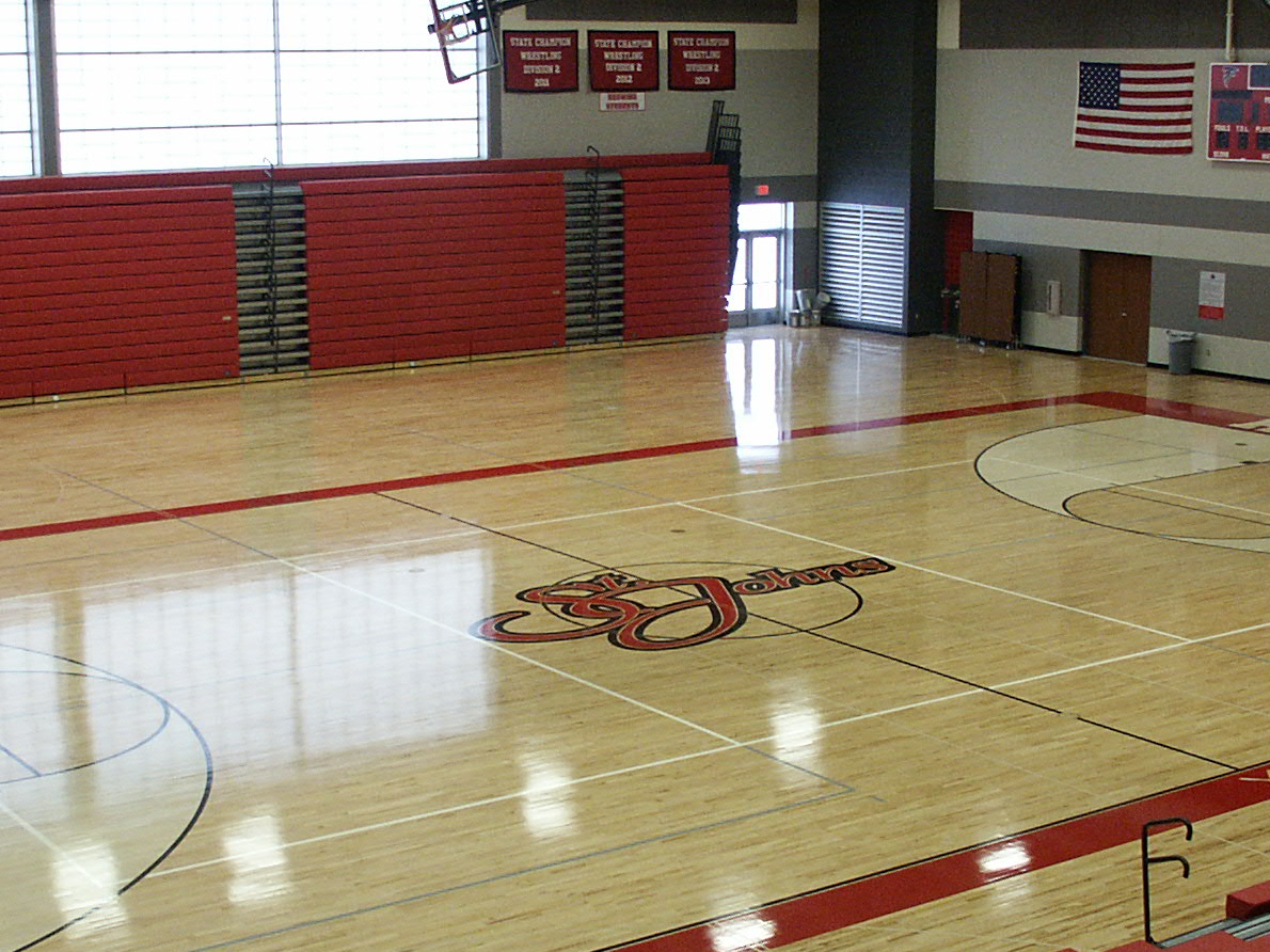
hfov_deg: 27.4
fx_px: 2604
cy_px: 503
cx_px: 615
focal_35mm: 71
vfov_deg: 20.7
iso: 200
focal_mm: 8.48
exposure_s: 1/45
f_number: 2.8
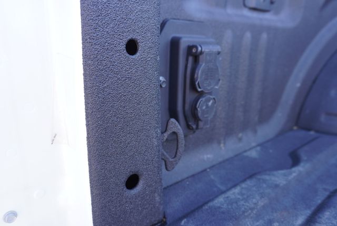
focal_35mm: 27
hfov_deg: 67.3
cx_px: 168
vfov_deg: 48.0
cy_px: 113
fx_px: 253
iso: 160
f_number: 4
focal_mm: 18
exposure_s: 1/60
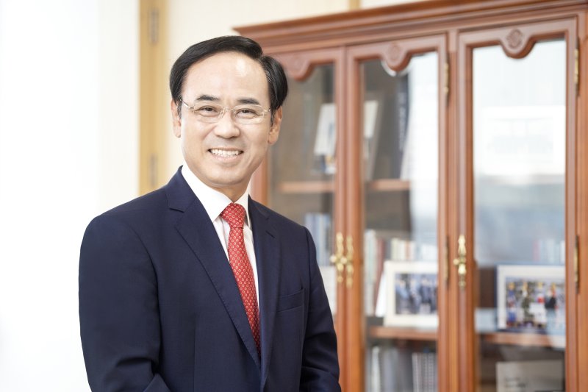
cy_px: 196
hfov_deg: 15.0
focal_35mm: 137
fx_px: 2237
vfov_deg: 10.0
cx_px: 294
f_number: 4
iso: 1000
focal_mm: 137
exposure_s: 1/200
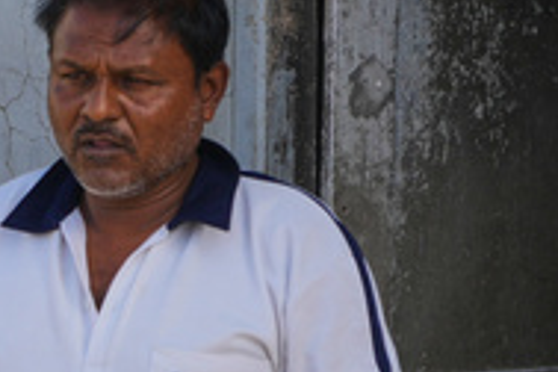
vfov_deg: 7.2
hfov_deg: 10.4
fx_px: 2945
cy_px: 224
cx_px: -289
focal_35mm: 190
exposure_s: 1/500
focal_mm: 35
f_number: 5
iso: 100
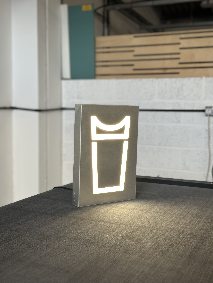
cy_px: 142
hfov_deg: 30.3
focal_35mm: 48
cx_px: 106
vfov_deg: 39.7
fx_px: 394
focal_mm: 6.86
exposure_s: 1/50
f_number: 1.78
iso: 100
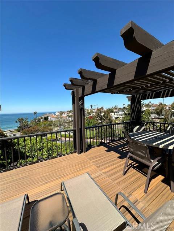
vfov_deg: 102.1
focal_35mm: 14
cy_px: 116
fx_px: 94
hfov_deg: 85.7
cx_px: 87
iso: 50
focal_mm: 2.22
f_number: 2.2
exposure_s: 1/1575
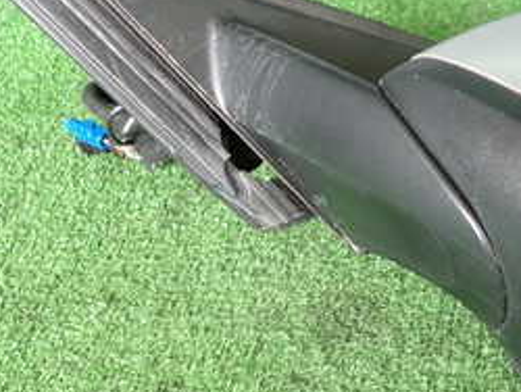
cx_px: 513
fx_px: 1085
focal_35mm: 72
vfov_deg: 20.4
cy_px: 242
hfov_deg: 25.7
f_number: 2.3
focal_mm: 5.4
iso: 200
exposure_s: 1/40
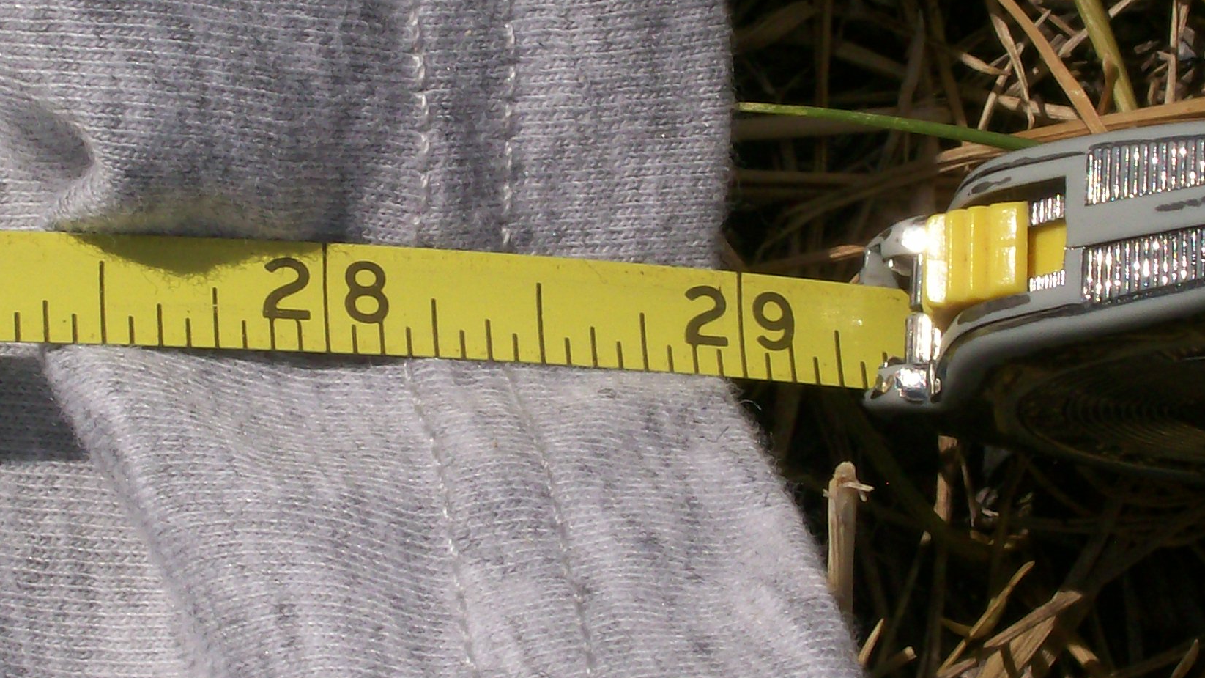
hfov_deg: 12.2
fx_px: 5655
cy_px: 333
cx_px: 421
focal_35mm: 177
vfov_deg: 6.9
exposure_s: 1/1119
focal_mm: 14.3
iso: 80
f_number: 7.6
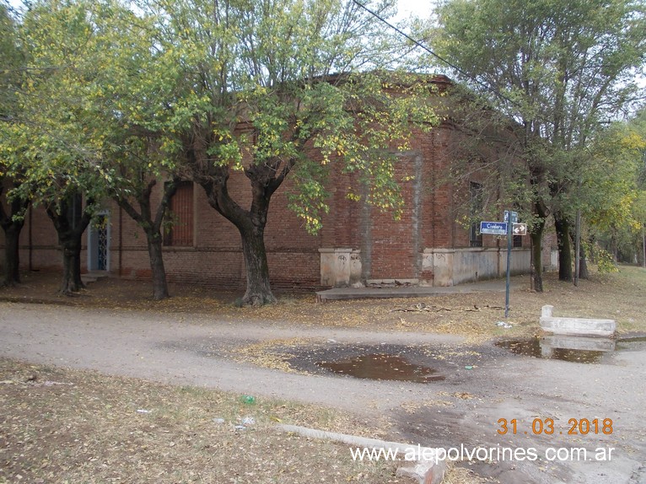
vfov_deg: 37.7
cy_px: 242
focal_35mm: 38
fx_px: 709
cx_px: 323
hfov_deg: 49.0
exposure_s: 1/200
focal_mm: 5.3
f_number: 3.1
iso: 80
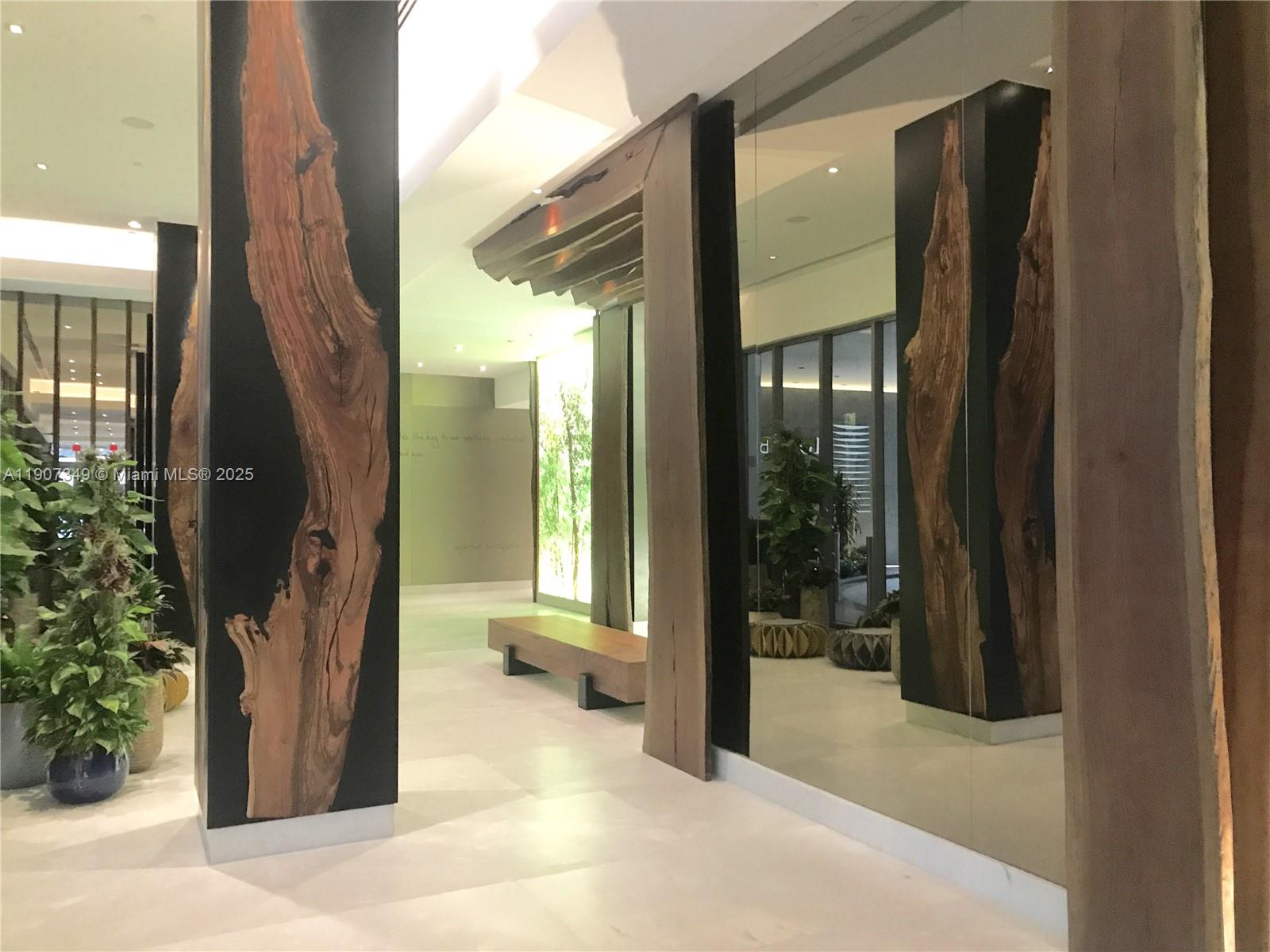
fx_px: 1027
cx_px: 635
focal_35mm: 28
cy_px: 476
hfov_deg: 63.4
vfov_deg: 49.7
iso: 100
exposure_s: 1/8
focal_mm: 3.99
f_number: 1.8
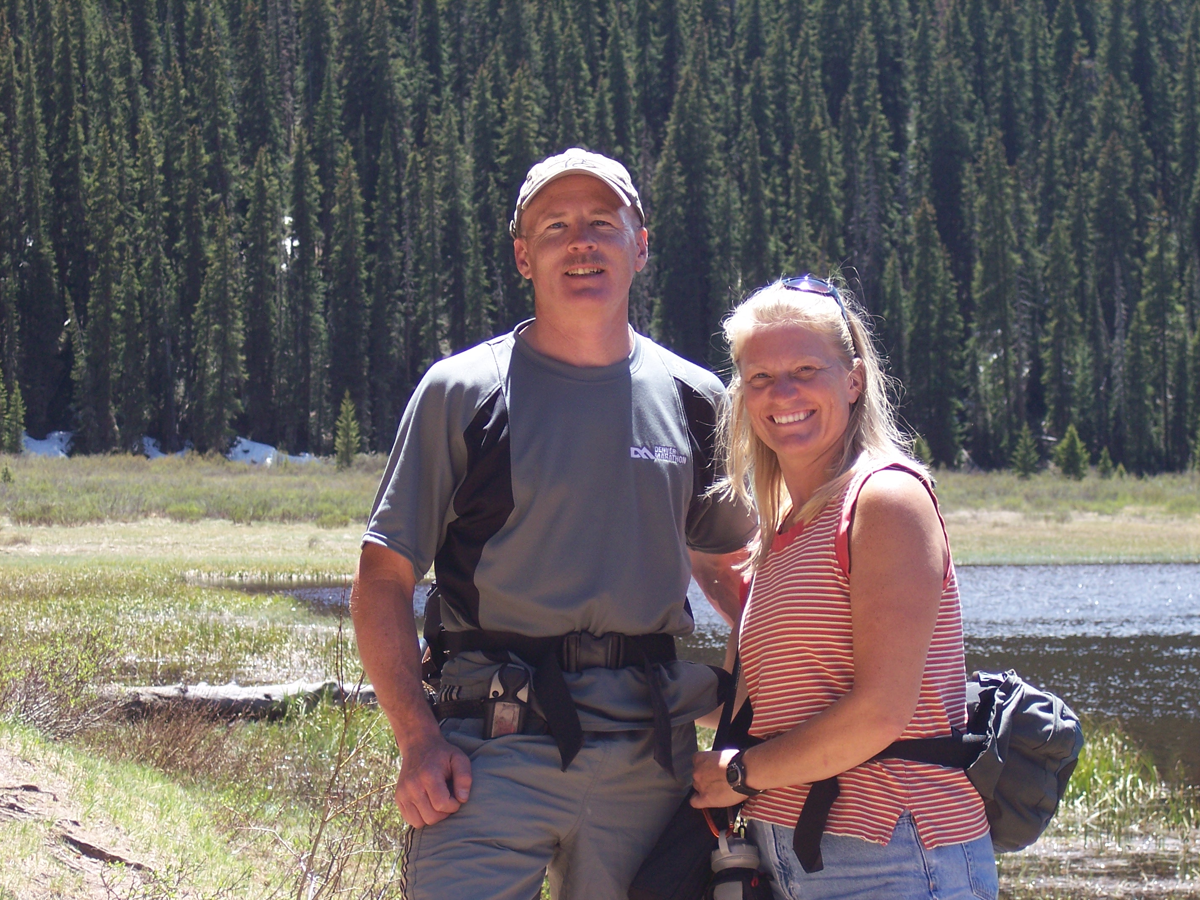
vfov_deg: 12.7
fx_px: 4056
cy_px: 450
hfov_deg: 16.8
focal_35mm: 117
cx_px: 600
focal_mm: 24
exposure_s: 1/180
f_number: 4.8
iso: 100
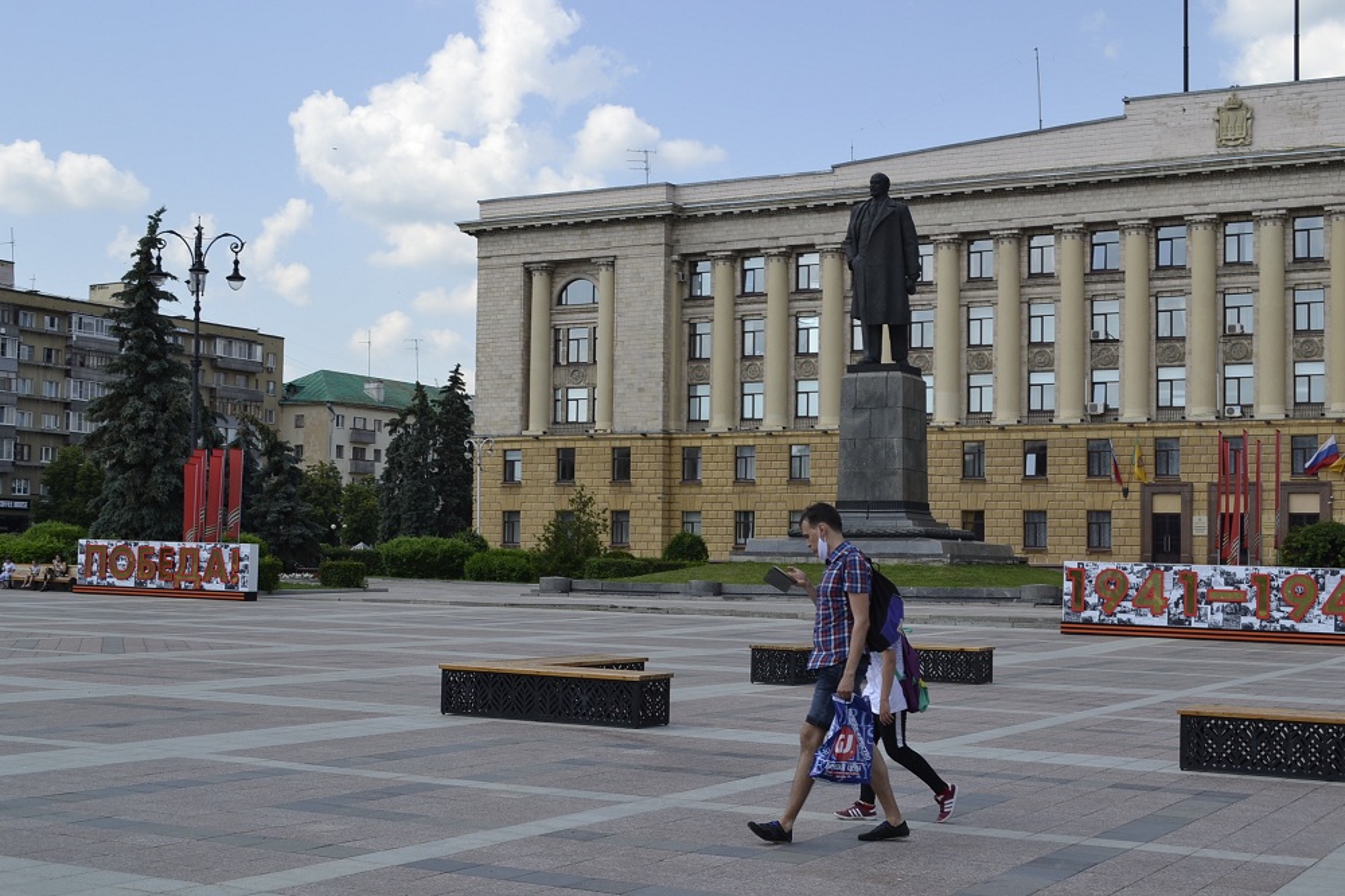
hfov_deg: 41.1
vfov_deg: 28.1
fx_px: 1793
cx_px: 672
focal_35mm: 48
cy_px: 448
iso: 100
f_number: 7.1
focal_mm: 32
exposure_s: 1/200
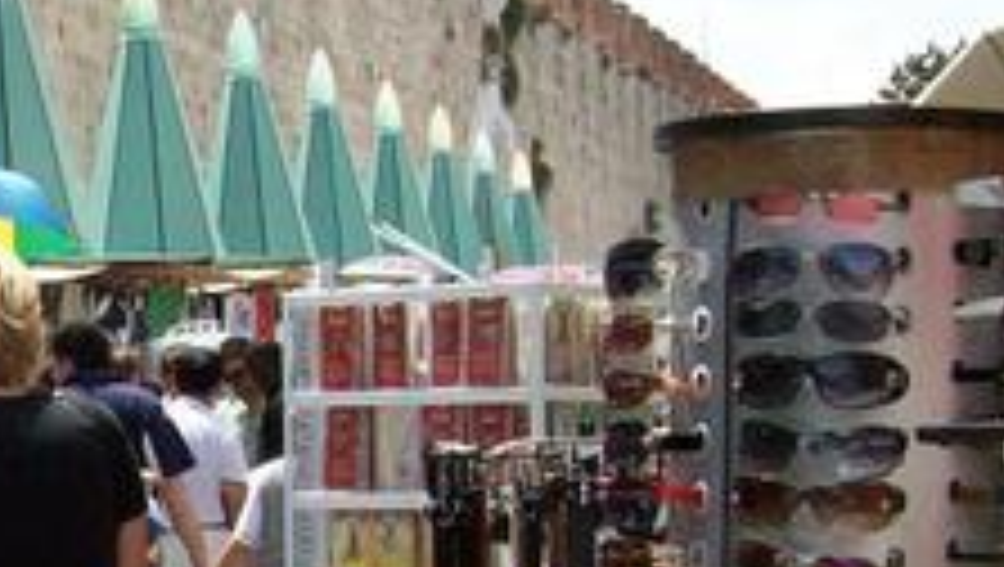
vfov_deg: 9.8
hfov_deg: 16.3
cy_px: 587
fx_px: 3278
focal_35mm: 123
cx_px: -365
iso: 80
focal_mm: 6
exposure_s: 1/344
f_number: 4.8
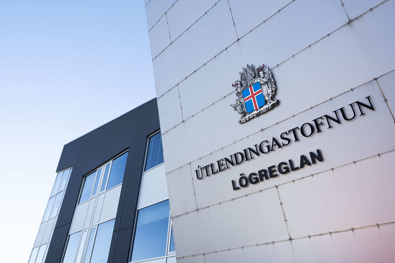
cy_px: 132
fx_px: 296
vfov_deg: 47.9
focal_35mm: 27
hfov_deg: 67.4
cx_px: 198
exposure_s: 1/500
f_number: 6.4
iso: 640
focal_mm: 18
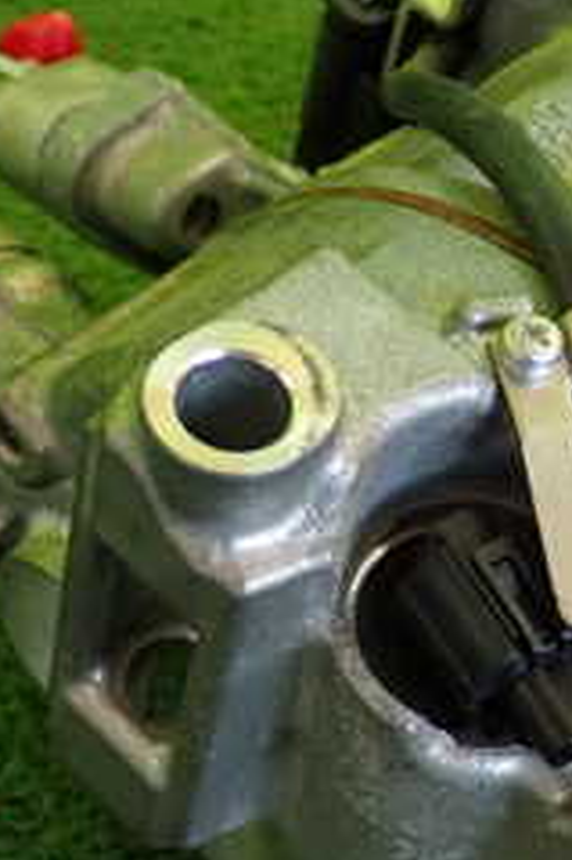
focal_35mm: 107
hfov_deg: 12.6
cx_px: 633
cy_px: 421
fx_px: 2554
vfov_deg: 19.1
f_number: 2.8
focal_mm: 7.31
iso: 400
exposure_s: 1/125
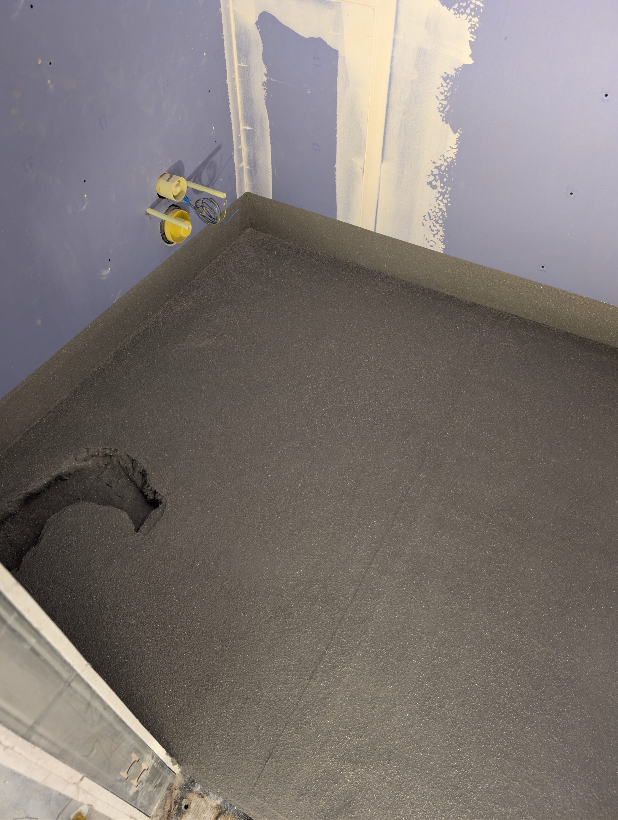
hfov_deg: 56.9
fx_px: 570
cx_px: 309
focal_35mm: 24
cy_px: 410
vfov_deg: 71.5
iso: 191
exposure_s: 1/33.3
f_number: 1.68
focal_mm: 6.9
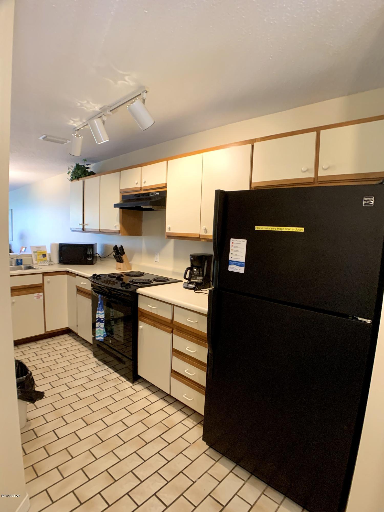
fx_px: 385
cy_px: 256
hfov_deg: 53.1
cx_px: 192
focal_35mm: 26
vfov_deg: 67.3
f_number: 1.8
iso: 320
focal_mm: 4.25
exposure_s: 1/60
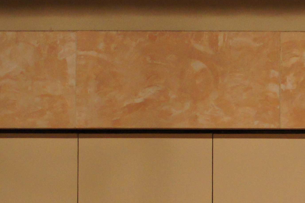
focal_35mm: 294
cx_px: 402
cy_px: 195
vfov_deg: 4.7
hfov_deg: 6.9
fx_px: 2487
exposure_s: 1/100
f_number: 4
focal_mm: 55
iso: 1600
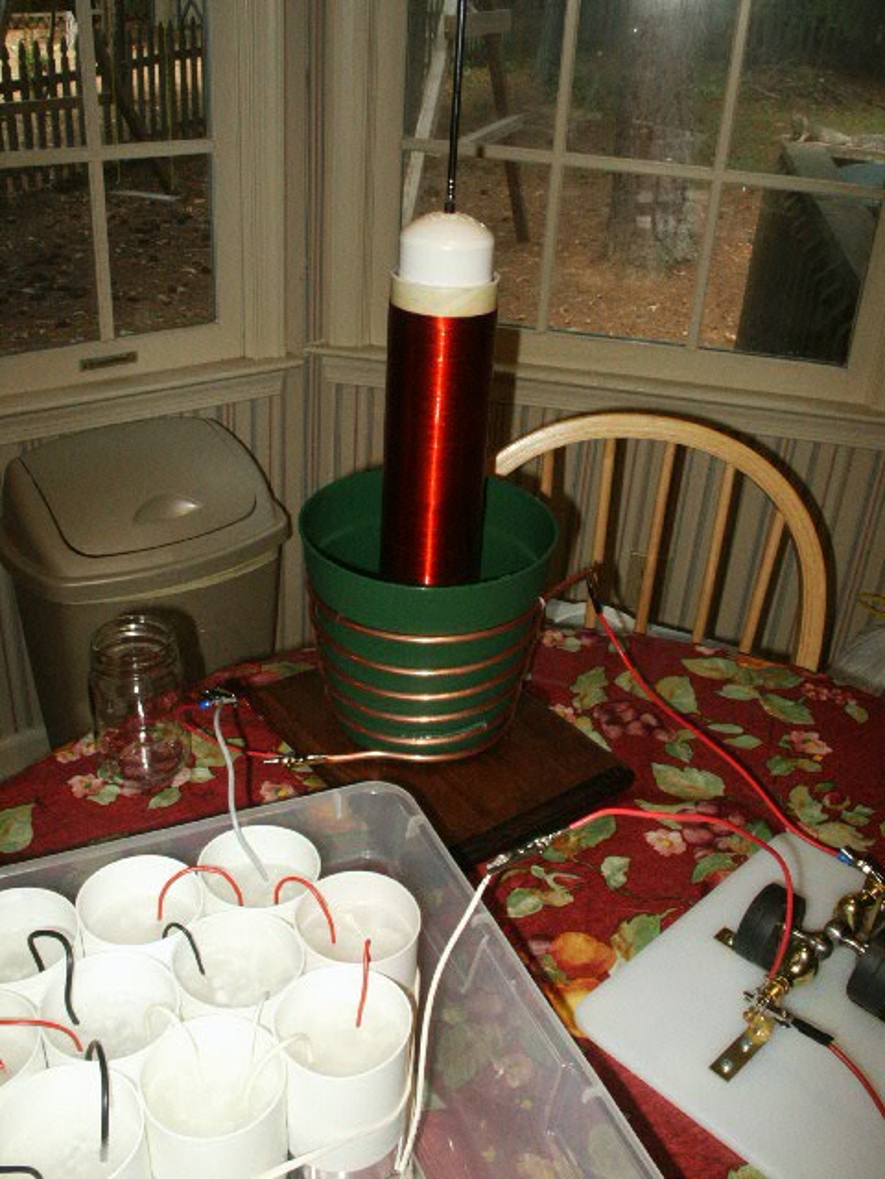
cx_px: 442
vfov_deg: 52.6
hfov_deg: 40.7
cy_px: 590
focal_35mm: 35
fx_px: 1193
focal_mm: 7.18
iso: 200
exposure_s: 1/45
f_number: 6.7
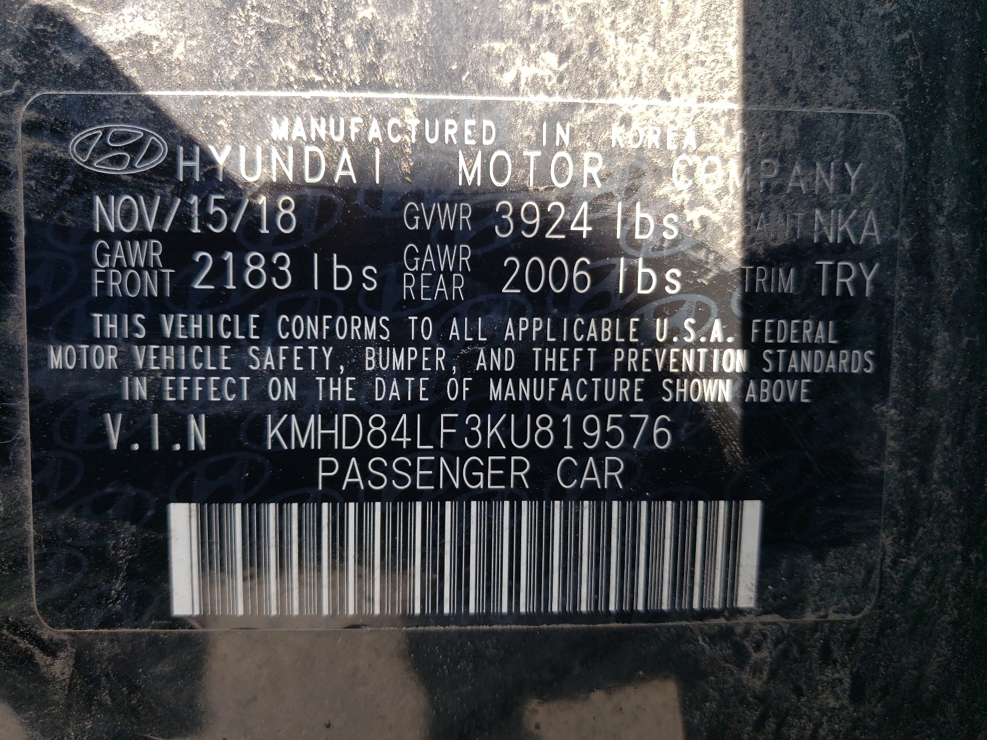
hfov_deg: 67.3
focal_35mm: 26
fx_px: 741
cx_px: 494
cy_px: 370
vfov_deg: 53.1
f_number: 1.5
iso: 50
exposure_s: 1/345
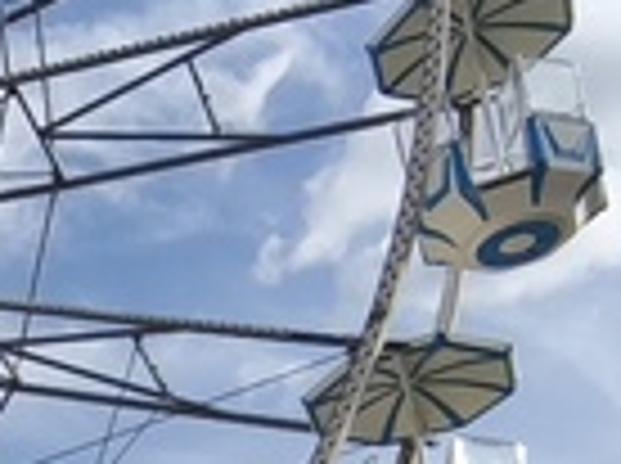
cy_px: 815
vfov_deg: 12.5
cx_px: -464
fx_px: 1952
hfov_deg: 15.7
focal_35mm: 109
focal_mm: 1.91
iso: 50
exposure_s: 1/1401
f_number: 2.2
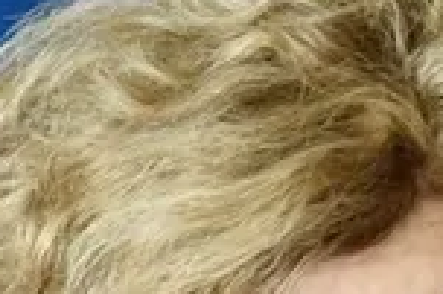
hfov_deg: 1.7
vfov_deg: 1.1
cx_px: -6
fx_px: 15353
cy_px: 413
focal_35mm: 1249
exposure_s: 1/250
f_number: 6.3
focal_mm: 210
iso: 3200
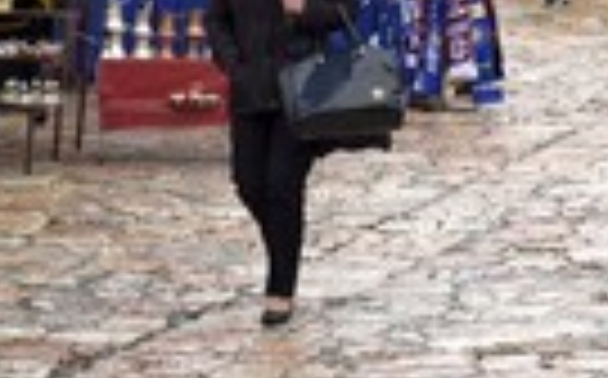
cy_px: -171
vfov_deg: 6.8
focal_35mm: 190
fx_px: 3144
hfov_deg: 10.9
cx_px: 685
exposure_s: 1/160
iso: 1600
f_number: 7.1
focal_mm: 60
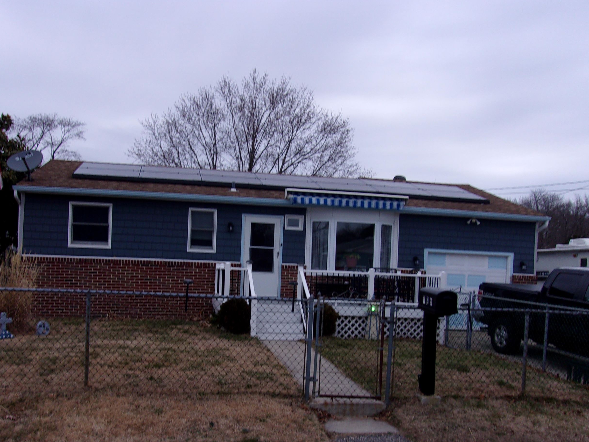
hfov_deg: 53.9
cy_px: 276
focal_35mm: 34
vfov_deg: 41.5
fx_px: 579
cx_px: 268
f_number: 10.4
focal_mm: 4.9
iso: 80
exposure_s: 1/45
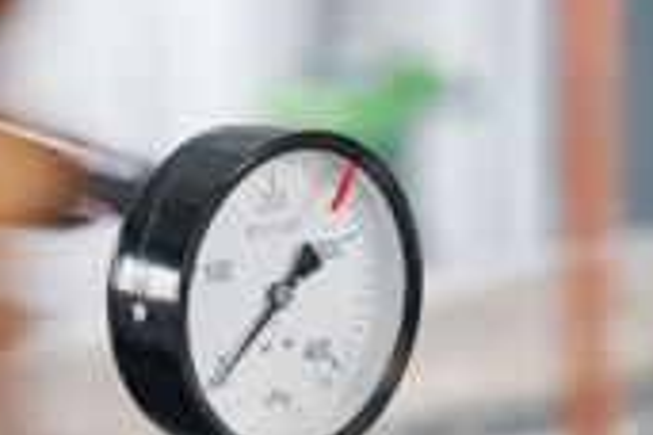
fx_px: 3337
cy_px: 282
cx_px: 305
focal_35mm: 184
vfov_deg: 7.5
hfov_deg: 11.2
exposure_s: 1/250
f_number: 2.8
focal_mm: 70
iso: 800
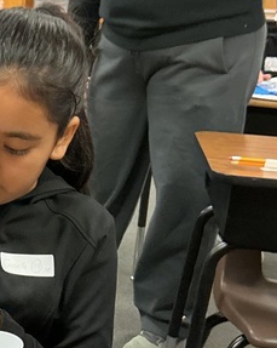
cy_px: 181
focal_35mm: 79
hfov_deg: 18.5
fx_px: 811
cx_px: -45
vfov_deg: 24.2
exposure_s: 1/60
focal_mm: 3
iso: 125
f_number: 1.8
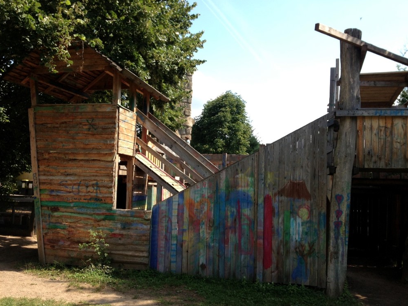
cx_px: 208
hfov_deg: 51.4
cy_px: 155
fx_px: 424
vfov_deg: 39.6
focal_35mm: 36
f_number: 2.4
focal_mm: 4.28
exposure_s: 1/736
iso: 50
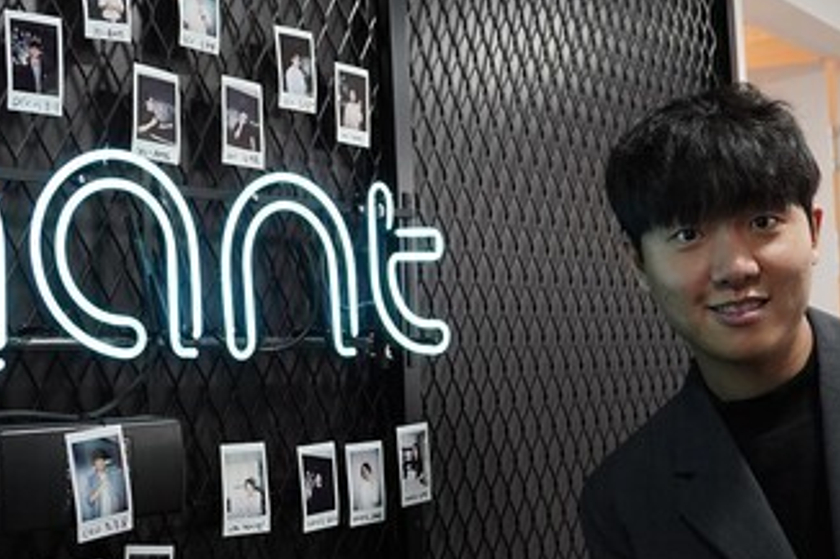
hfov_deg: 40.7
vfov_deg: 28.7
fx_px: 1094
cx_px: 204
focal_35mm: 47
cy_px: 304
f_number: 2.8
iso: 1250
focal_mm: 17
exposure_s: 1/320
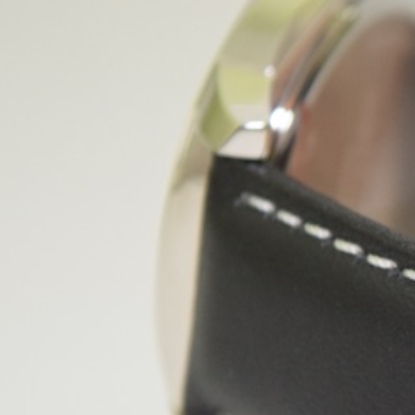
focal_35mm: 244
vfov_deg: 7.1
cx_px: 649
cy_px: 380
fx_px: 3316
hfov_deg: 7.0
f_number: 5.6
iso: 1100
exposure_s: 1/60
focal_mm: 55
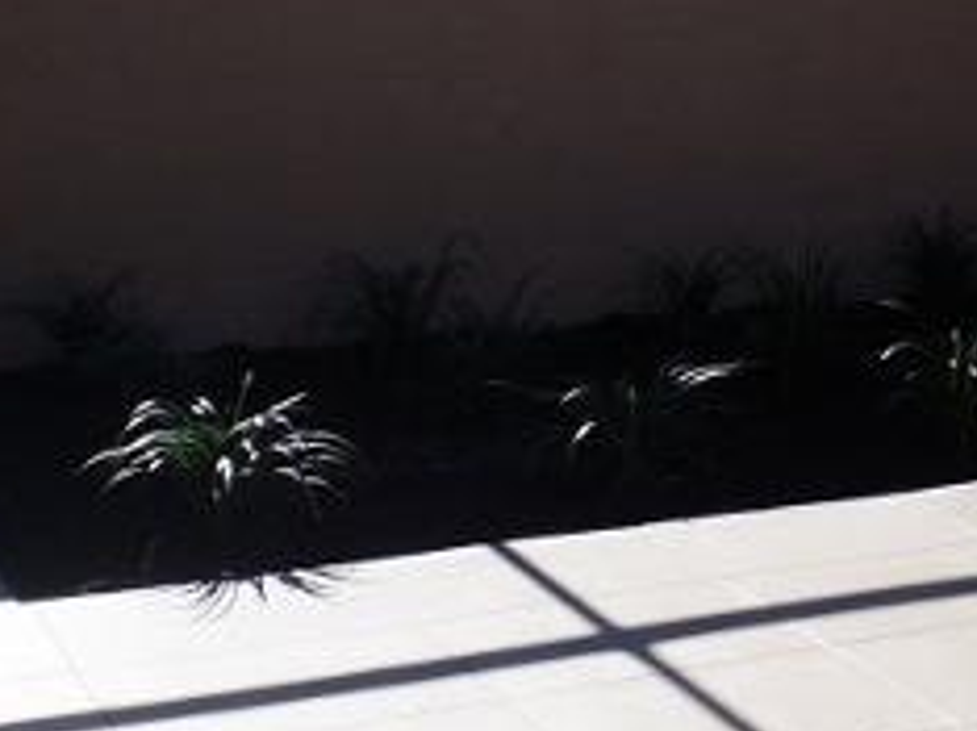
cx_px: 1691
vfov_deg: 14.4
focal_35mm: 101
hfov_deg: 16.6
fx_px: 2848
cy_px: 27
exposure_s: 1/640
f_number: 5
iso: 200
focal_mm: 16
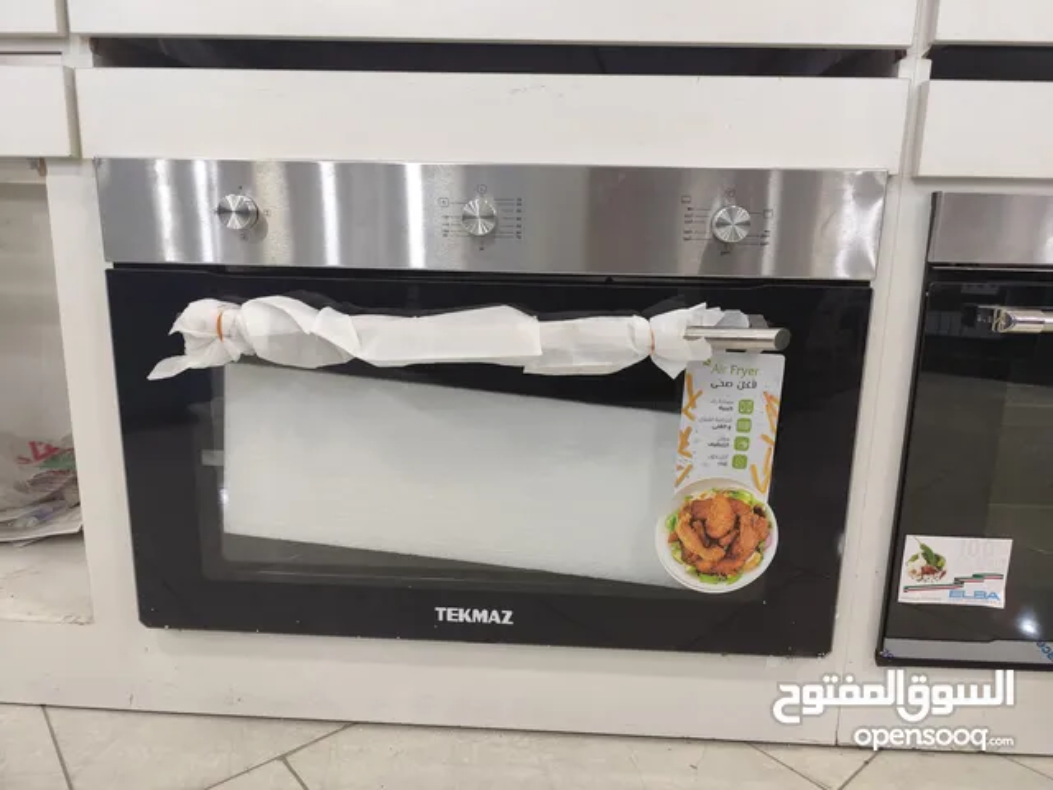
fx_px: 700
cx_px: 526
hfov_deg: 73.9
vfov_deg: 58.9
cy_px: 395
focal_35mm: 23
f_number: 1.65
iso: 1000
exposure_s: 1/50
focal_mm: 6.14
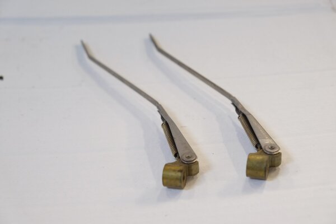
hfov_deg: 35.6
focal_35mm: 56
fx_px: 523
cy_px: 112
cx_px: 168
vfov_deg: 24.2
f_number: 4
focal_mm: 37.4
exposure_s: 1/17
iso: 400
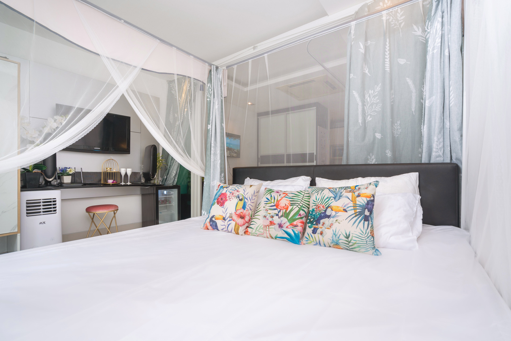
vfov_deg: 73.7
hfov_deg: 96.7
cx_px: 256
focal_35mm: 16
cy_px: 170
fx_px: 227
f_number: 7.1
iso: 250
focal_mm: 16
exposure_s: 1/25
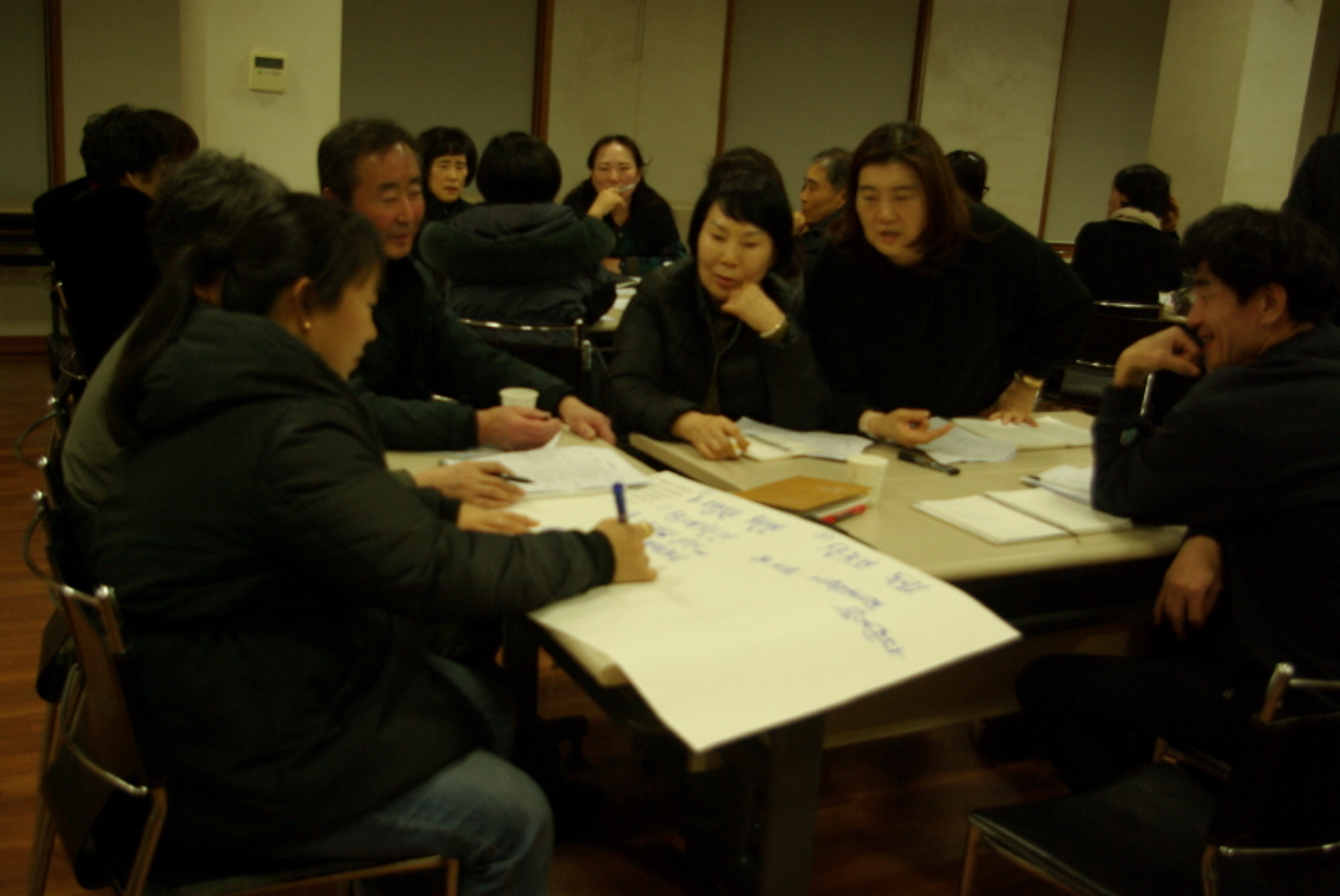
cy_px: 448
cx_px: 670
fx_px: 1341
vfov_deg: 36.9
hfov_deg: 53.1
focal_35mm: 36
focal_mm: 24
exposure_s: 1/50
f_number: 4
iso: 400
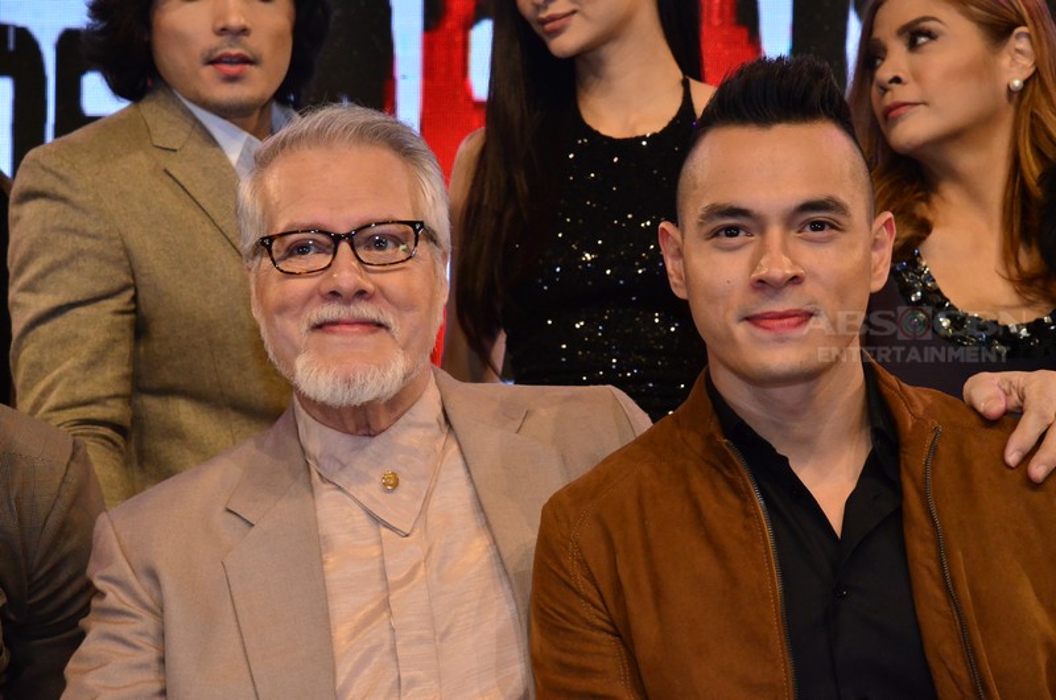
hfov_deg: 17.1
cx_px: 528
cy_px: 350
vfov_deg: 11.4
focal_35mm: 120
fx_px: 3513
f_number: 9
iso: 2500
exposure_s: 1/160
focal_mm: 80
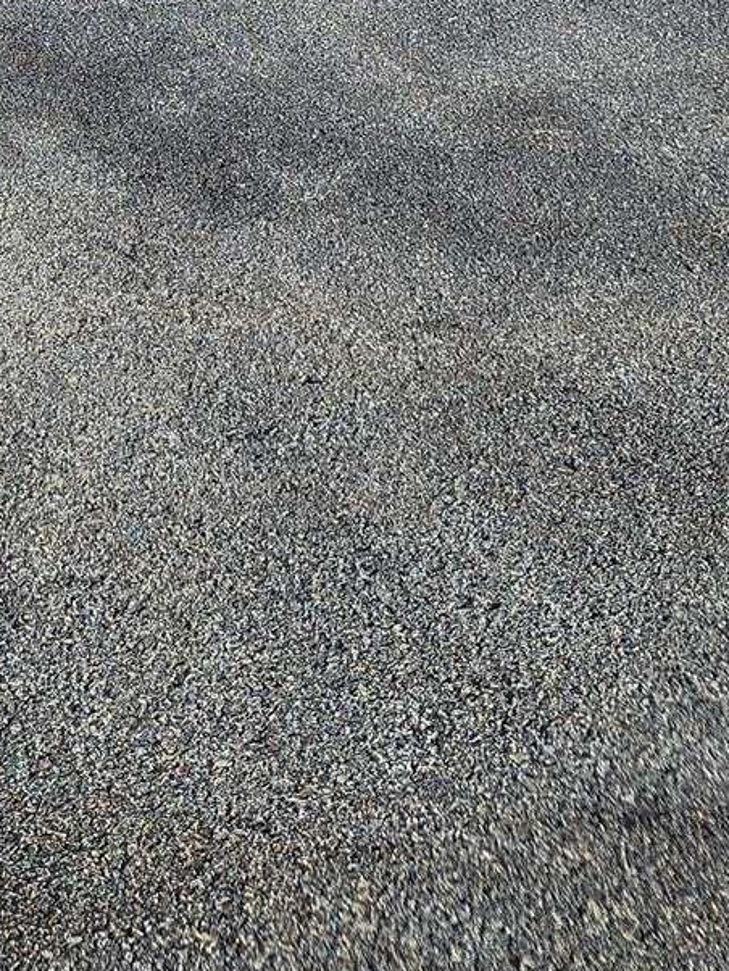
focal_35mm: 88
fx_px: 2469
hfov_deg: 15.6
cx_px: -323
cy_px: -713
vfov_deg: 18.2
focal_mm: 6.4
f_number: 1.8
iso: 12
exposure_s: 1/445
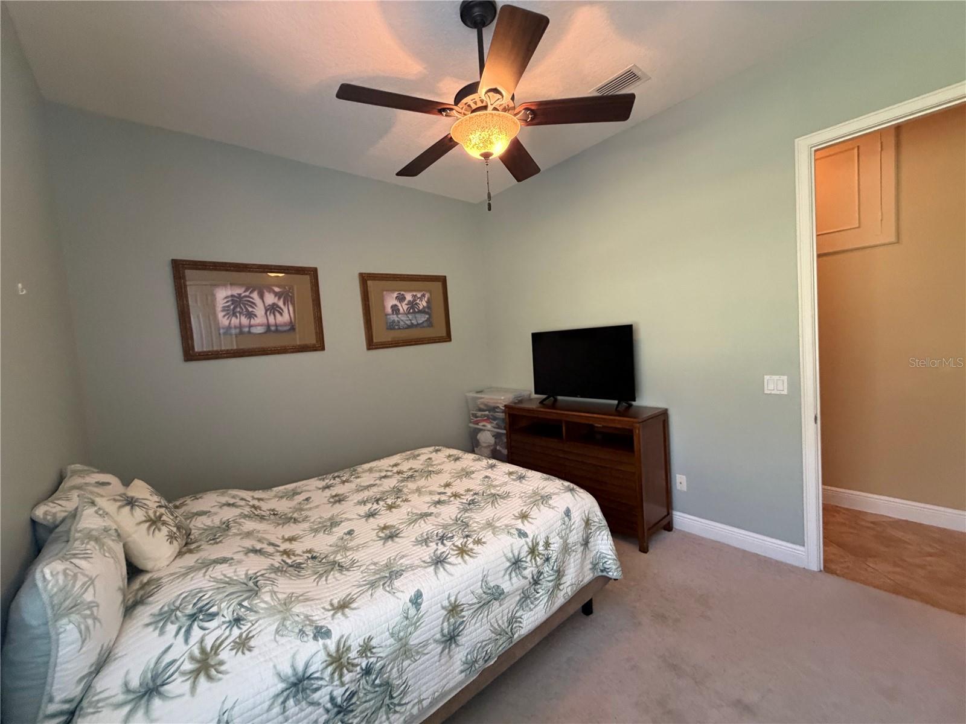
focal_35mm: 14
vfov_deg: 85.7
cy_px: 362
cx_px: 483
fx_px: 391
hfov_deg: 102.1
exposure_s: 1/60
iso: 400
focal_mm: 2.22
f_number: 2.2
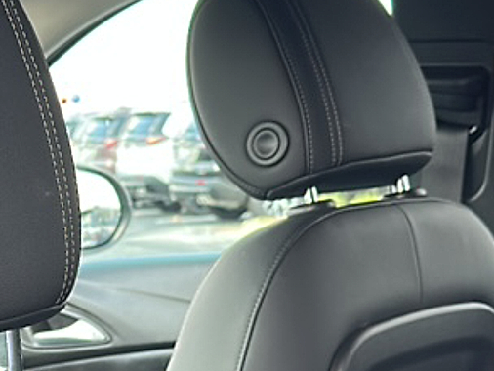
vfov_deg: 17.7
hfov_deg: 24.1
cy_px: 459
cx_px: 64
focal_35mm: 79
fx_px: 1128
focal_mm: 6.86
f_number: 1.78
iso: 125
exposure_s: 1/184
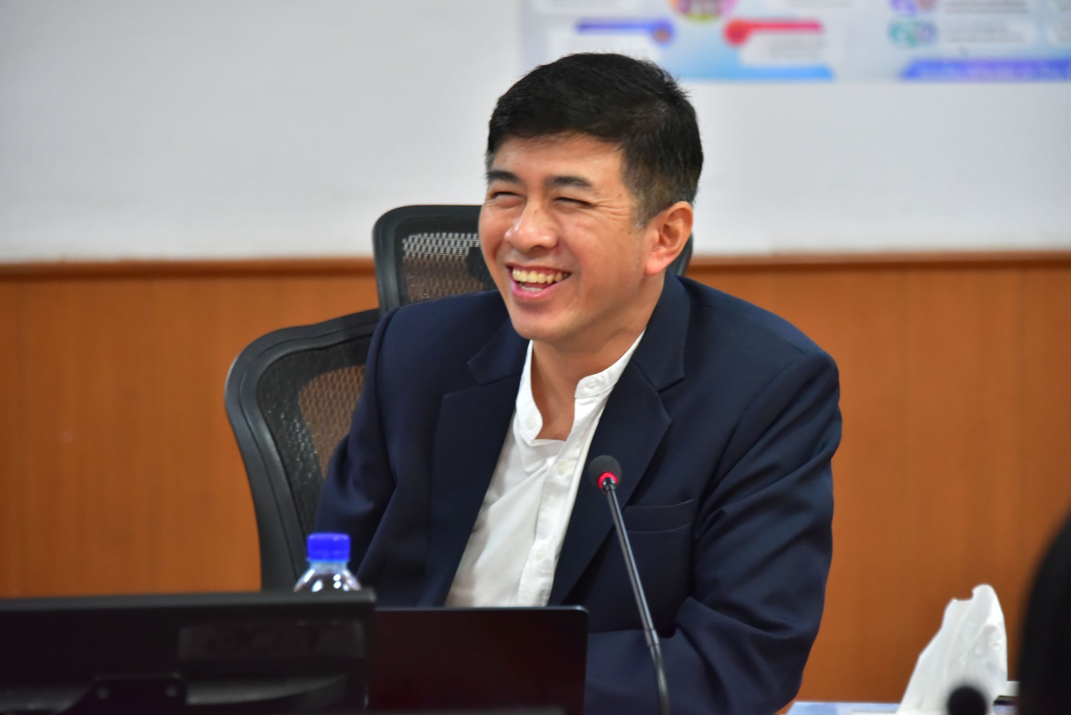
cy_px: 358
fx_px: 5952
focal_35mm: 200
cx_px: 536
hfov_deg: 10.3
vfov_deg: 6.9
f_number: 6.3
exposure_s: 1/160
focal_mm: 200
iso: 6400
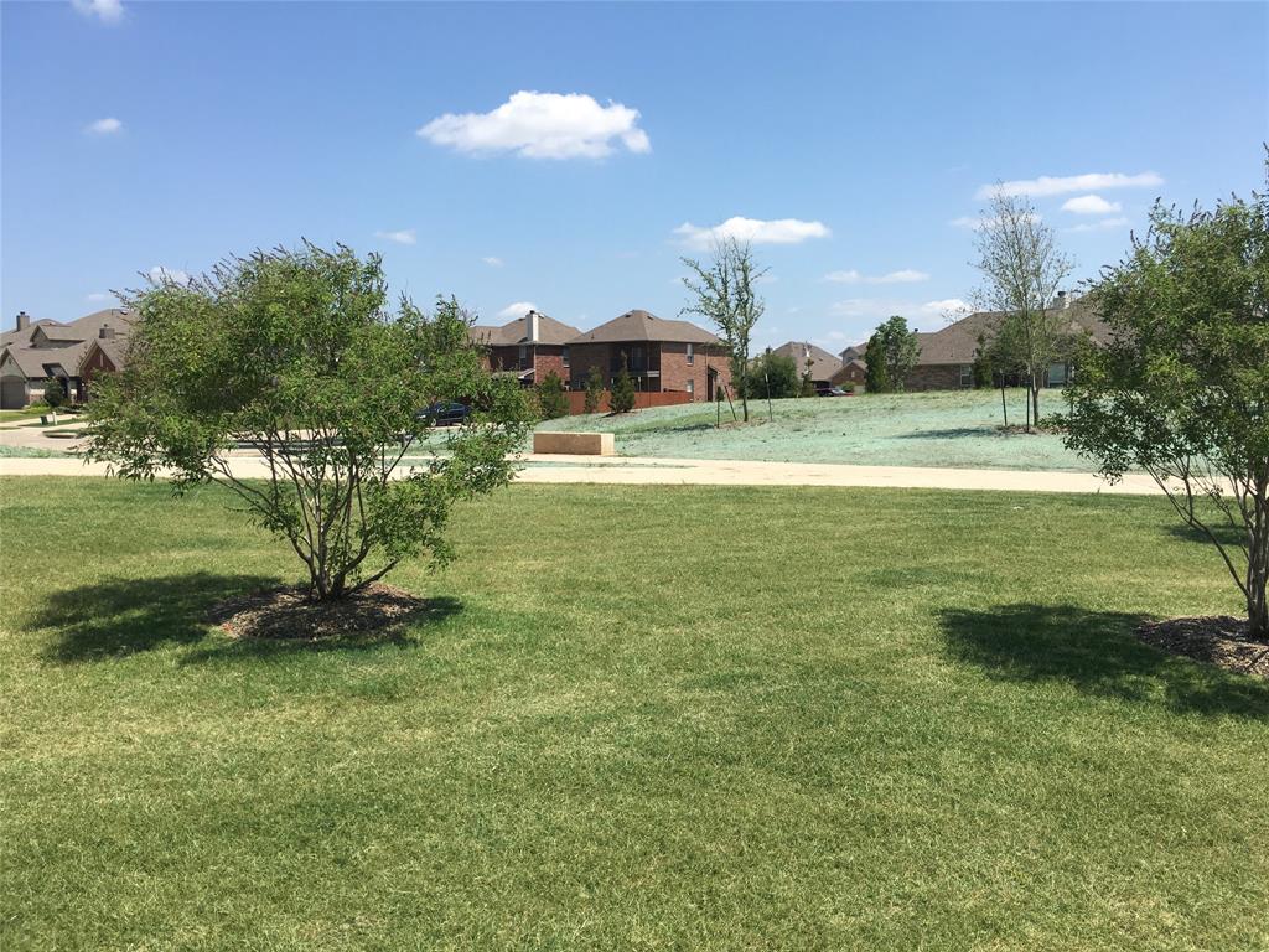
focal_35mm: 29
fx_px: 1063
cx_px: 634
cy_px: 476
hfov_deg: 61.7
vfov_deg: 48.2
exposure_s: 1/1748
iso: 25
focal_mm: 4.15
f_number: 2.2
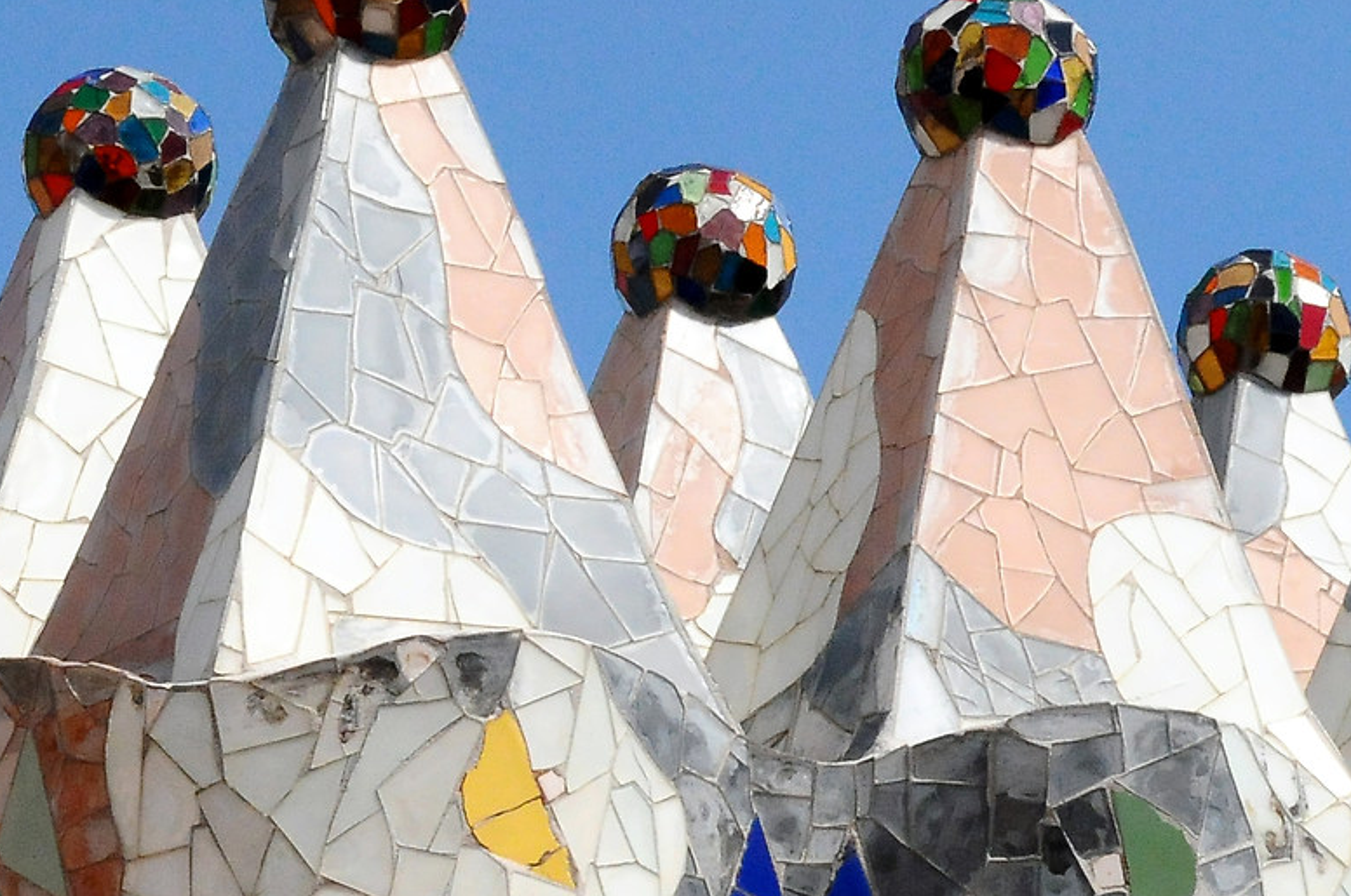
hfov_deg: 8.8
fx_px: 8694
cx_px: 1356
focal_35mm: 232
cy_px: 532
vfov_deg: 5.9
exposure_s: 1/2000
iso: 1600
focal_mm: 50
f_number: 18
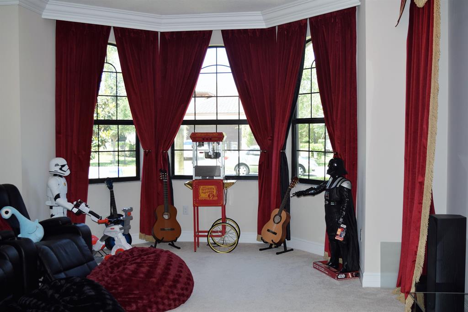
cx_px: 234
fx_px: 507
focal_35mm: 39
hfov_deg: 49.6
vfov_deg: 34.2
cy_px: 156
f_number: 5.6
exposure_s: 1/125
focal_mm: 26
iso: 400
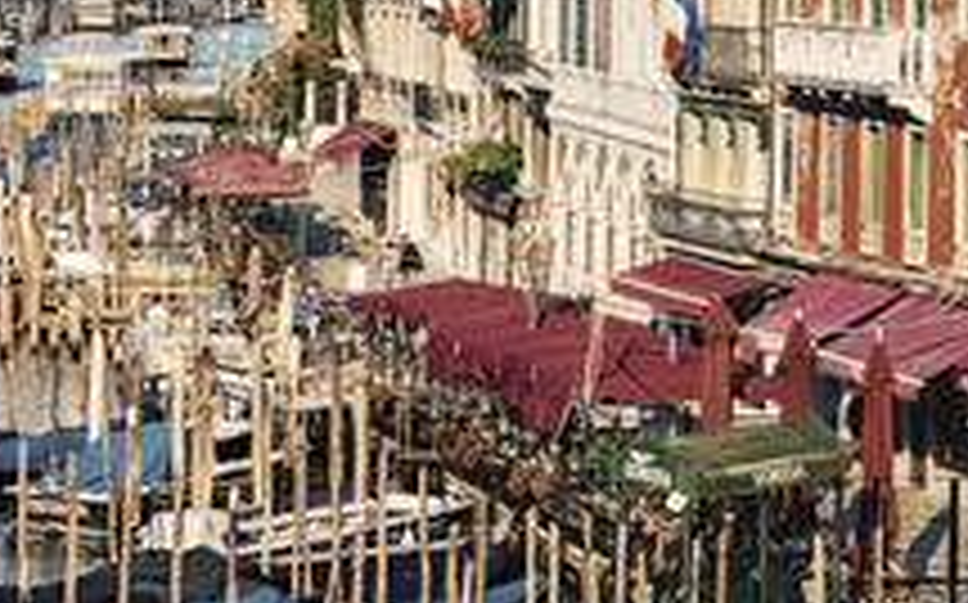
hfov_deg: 12.2
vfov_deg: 7.6
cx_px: 104
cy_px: -56
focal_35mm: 171
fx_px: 4508
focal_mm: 48
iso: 64
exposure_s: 1/125
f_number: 5.6
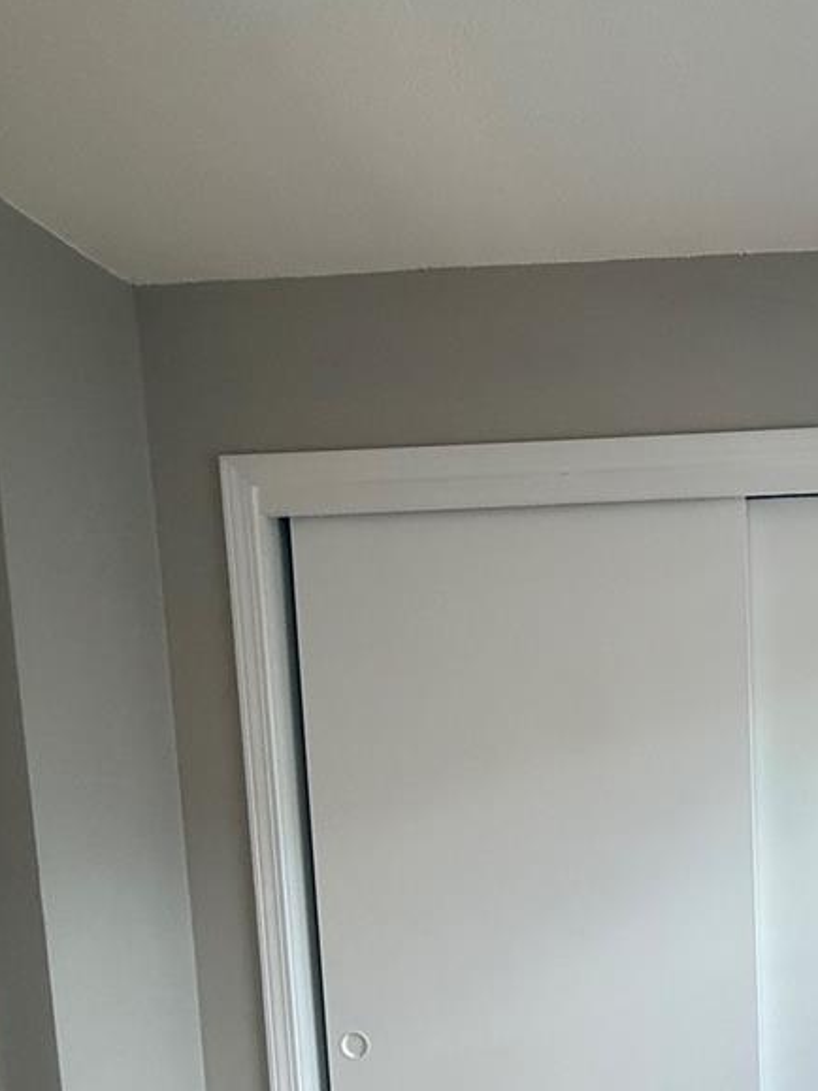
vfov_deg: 56.9
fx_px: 914
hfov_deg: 41.5
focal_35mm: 29
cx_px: 829
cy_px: 880
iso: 125
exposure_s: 1/120
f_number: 2.2
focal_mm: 2.22
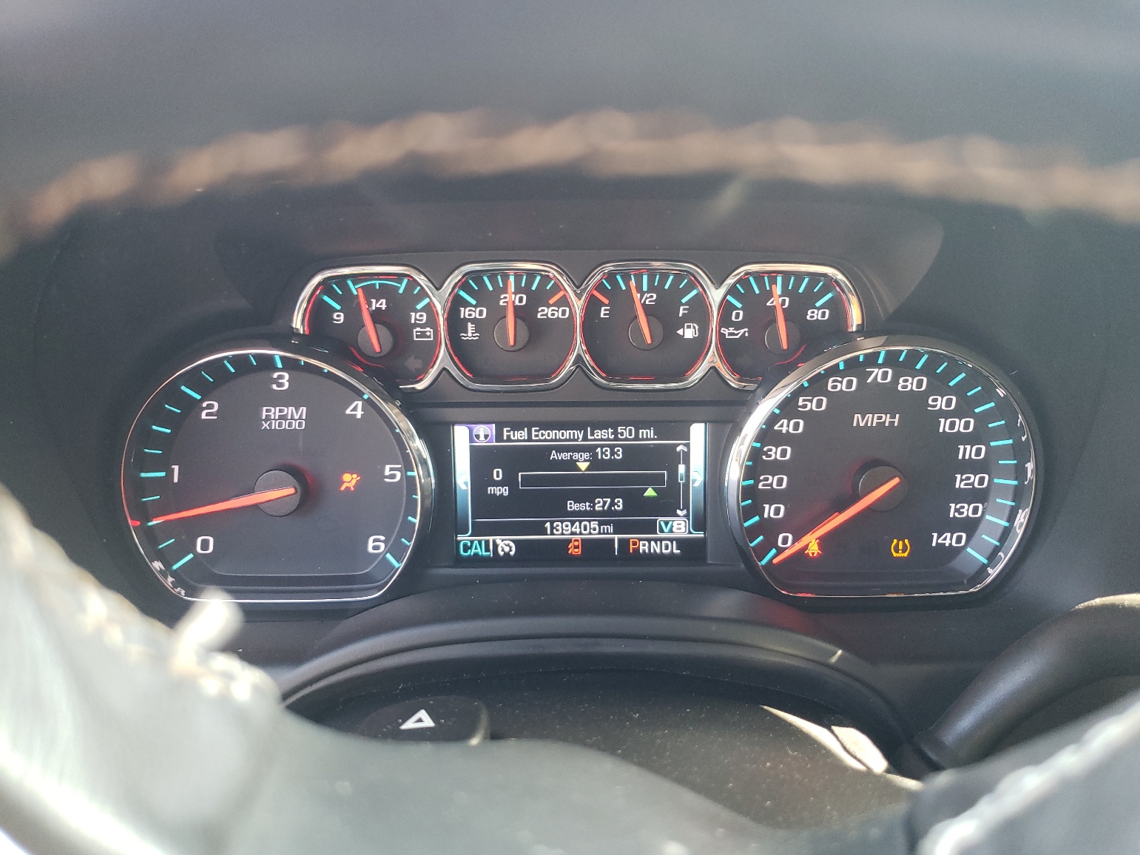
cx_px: 590
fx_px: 889
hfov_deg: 65.3
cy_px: 430
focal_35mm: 27
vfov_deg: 51.4
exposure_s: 1/60.2
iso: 127
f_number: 1.5
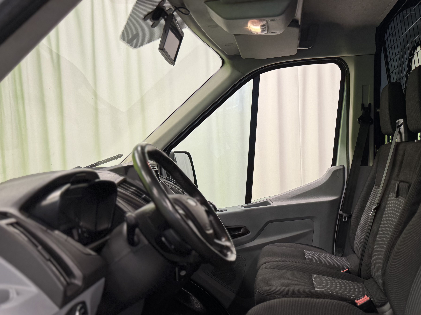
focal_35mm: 38
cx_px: 312
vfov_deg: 37.1
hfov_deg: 47.3
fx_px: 462
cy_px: 221
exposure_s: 1/100
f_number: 1.78
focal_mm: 6.76
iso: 80
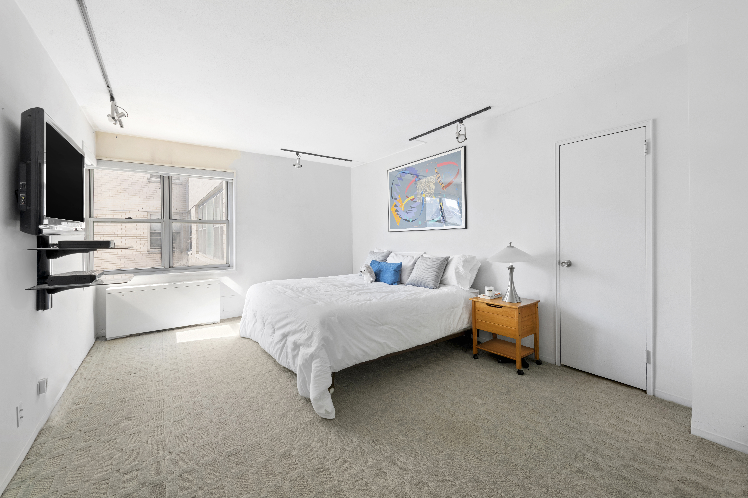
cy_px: 249
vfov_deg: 77.3
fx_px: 312
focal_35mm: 15
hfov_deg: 100.4
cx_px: 374
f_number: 10
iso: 100
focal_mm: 15
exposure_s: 1/5
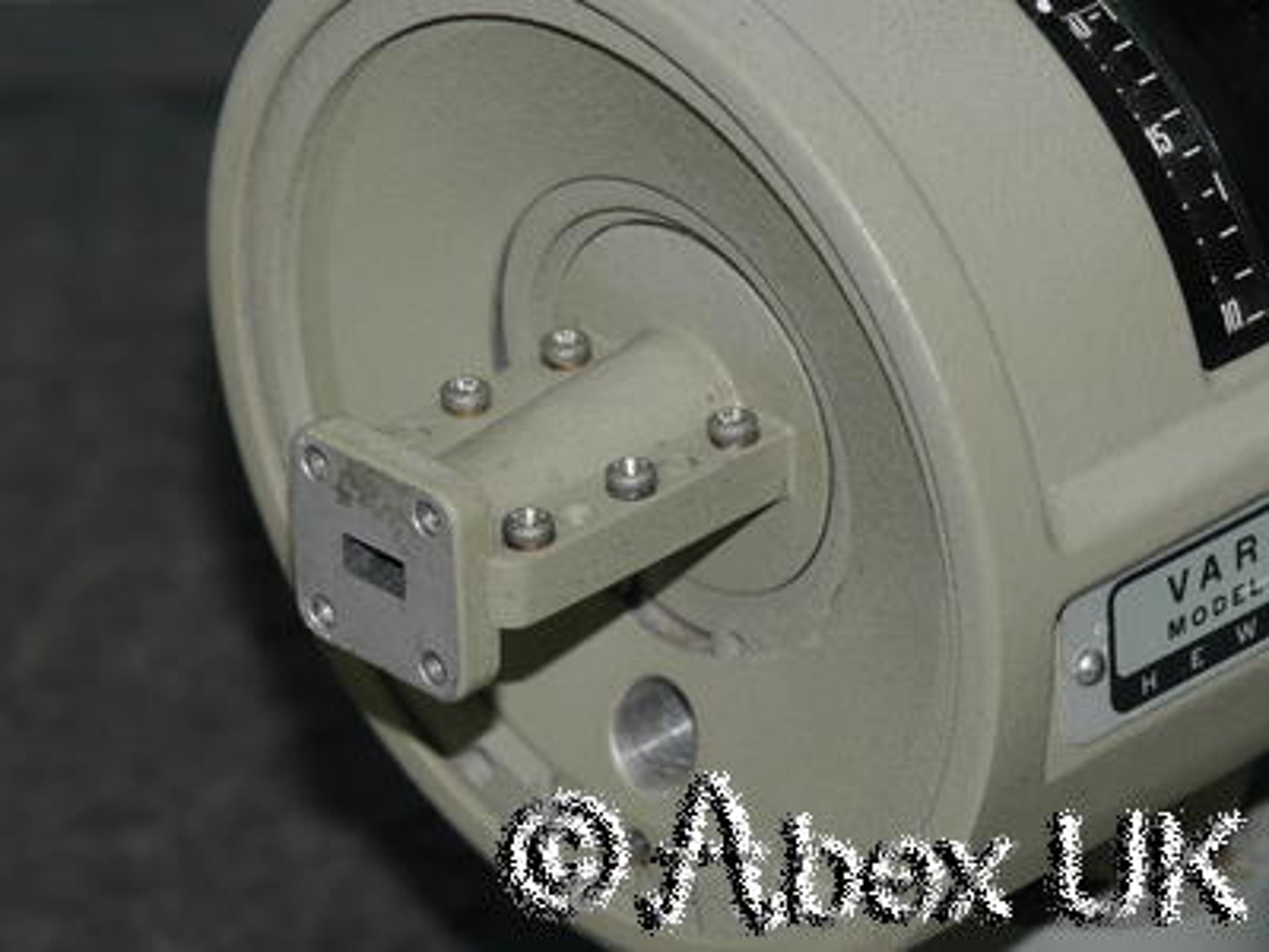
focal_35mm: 280
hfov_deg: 7.1
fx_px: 10265
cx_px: 634
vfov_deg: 5.3
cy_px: 476
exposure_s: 1/60
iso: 400
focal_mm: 140
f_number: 11
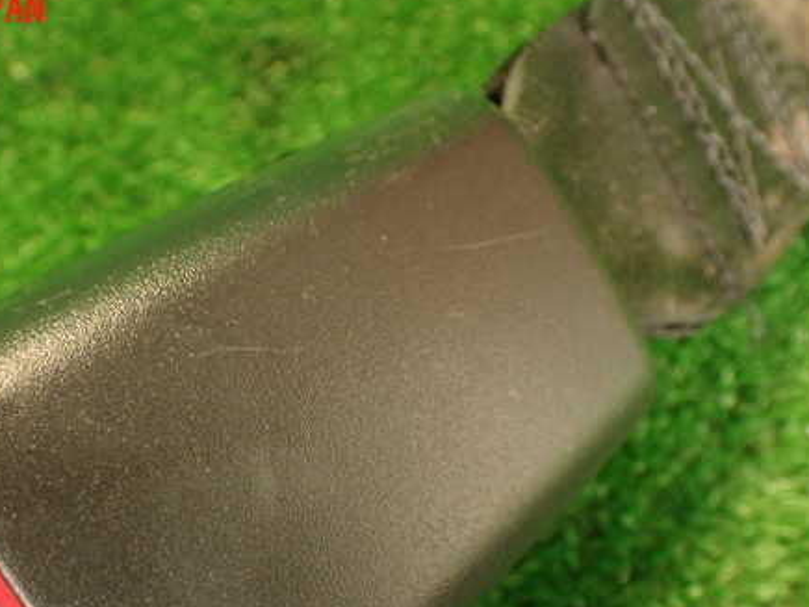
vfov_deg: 32.6
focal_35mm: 44
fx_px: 1028
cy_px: 405
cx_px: 263
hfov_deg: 42.3
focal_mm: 5.79
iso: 400
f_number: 2.4
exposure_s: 1/30
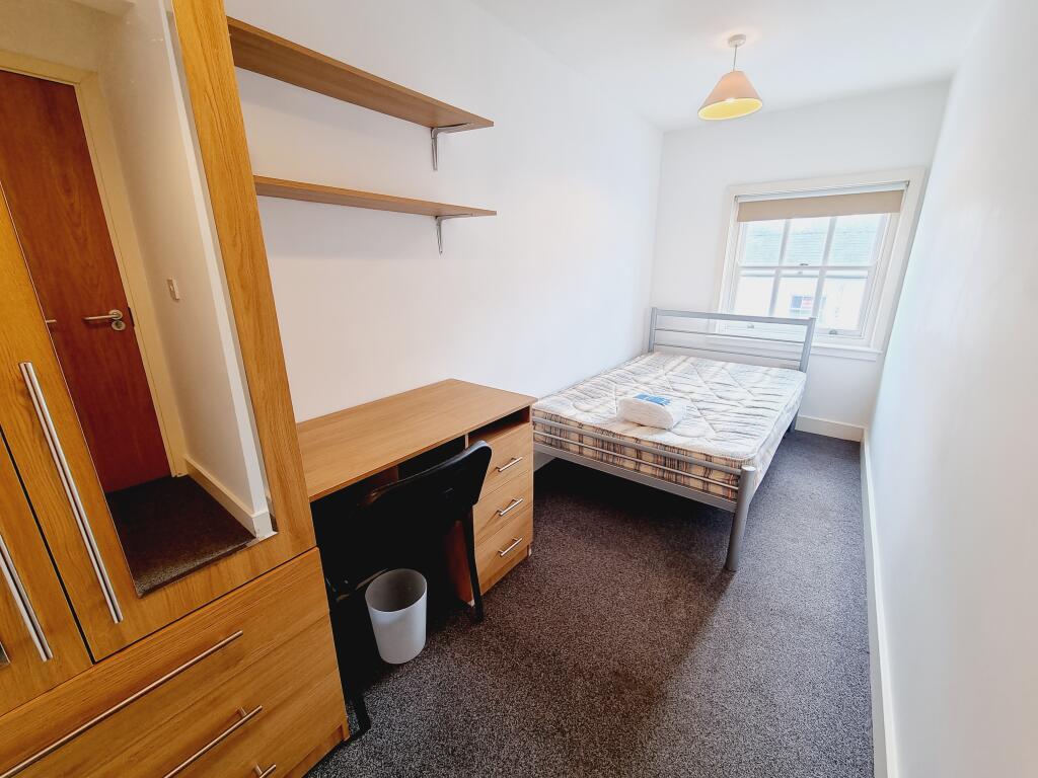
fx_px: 390
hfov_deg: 106.2
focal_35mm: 13
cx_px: 519
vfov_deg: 89.9
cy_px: 389
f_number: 2.2
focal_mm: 2.2
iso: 64
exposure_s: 1/50
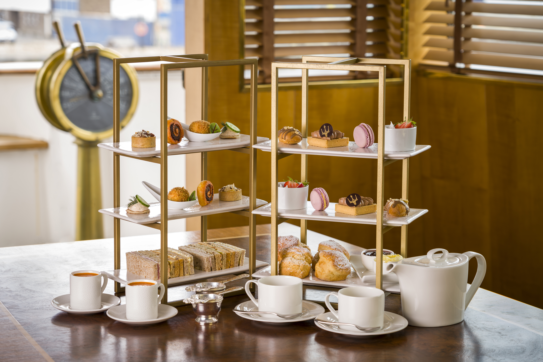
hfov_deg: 22.1
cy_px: 181
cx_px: 272
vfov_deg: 14.9
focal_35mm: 92
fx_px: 1388
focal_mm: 92
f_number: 5.6
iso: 50
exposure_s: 1/30
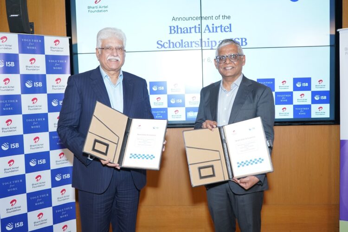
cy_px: 116
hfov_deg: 51.9
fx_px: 358
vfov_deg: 35.9
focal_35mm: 37
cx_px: 174
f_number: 4.5
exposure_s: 1/200
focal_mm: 37
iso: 1600
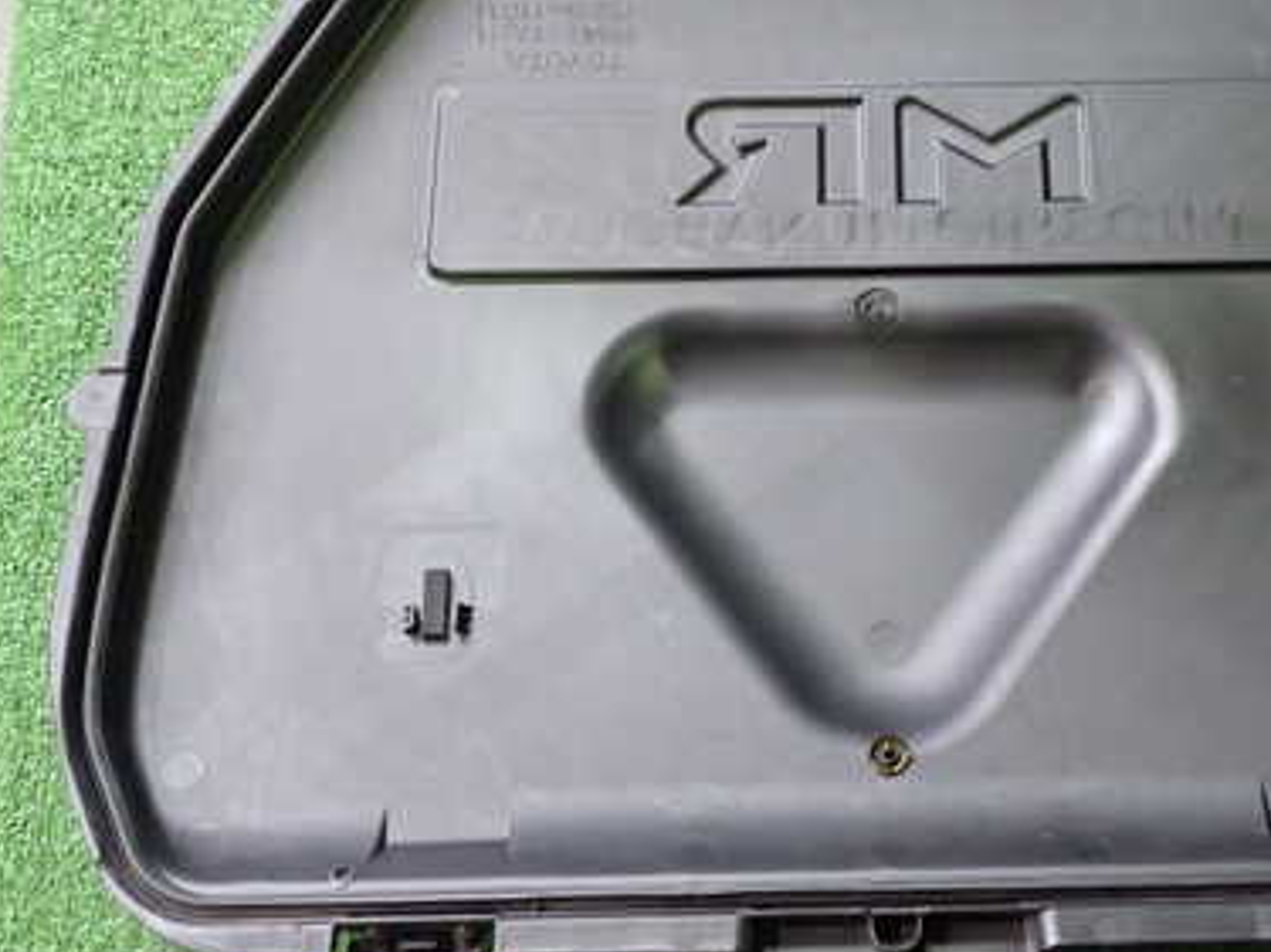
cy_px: 352
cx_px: 885
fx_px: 1762
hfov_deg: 39.0
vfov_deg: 30.1
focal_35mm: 48
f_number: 2.3
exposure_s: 1/30
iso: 400
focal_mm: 5.4
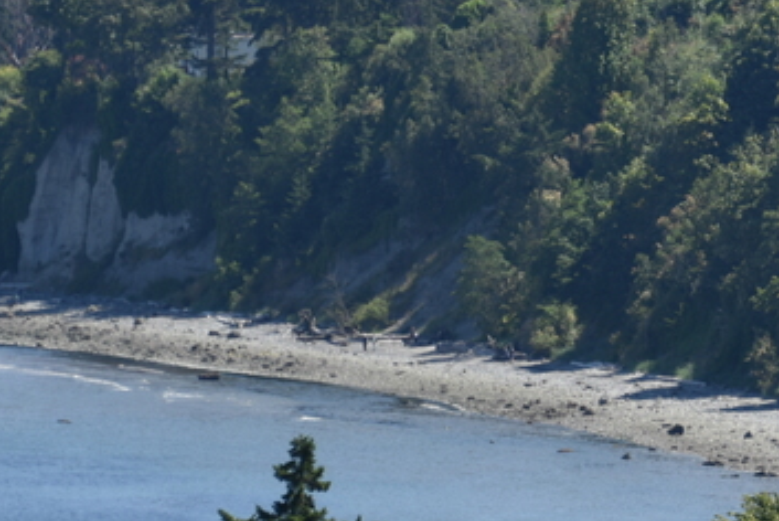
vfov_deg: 2.2
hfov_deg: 3.3
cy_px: 110
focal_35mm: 616
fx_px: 13340
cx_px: 1099
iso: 100
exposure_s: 1/400
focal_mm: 170
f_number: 5.6
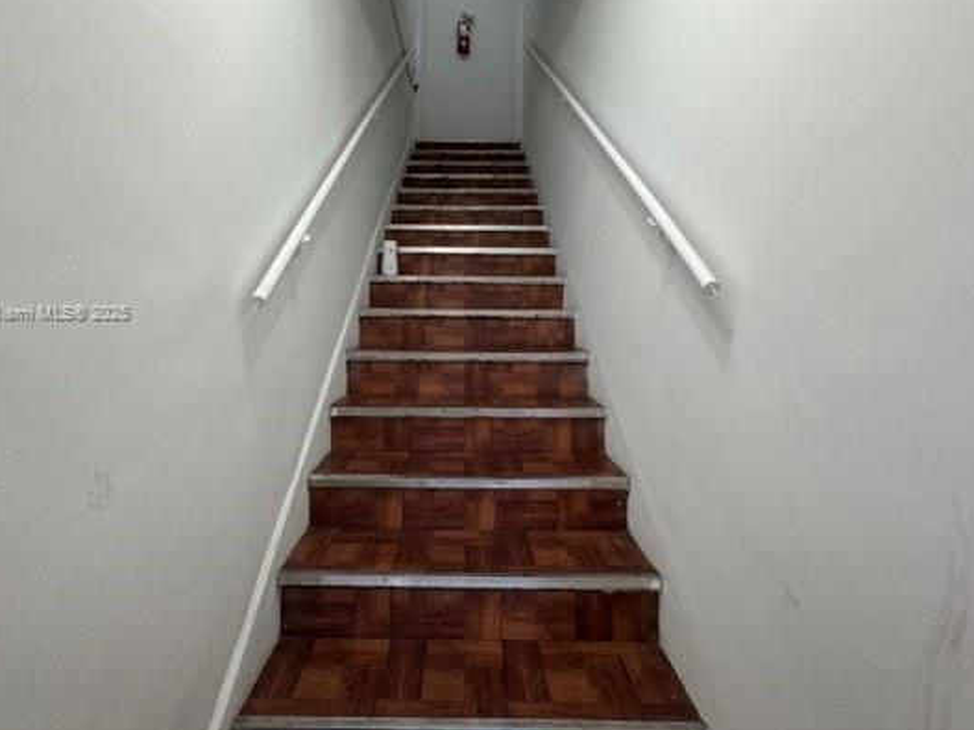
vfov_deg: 74.3
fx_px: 478
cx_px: 464
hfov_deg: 91.0
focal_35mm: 17
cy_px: 314
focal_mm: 2.22
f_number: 2.2
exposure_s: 1/120
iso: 160
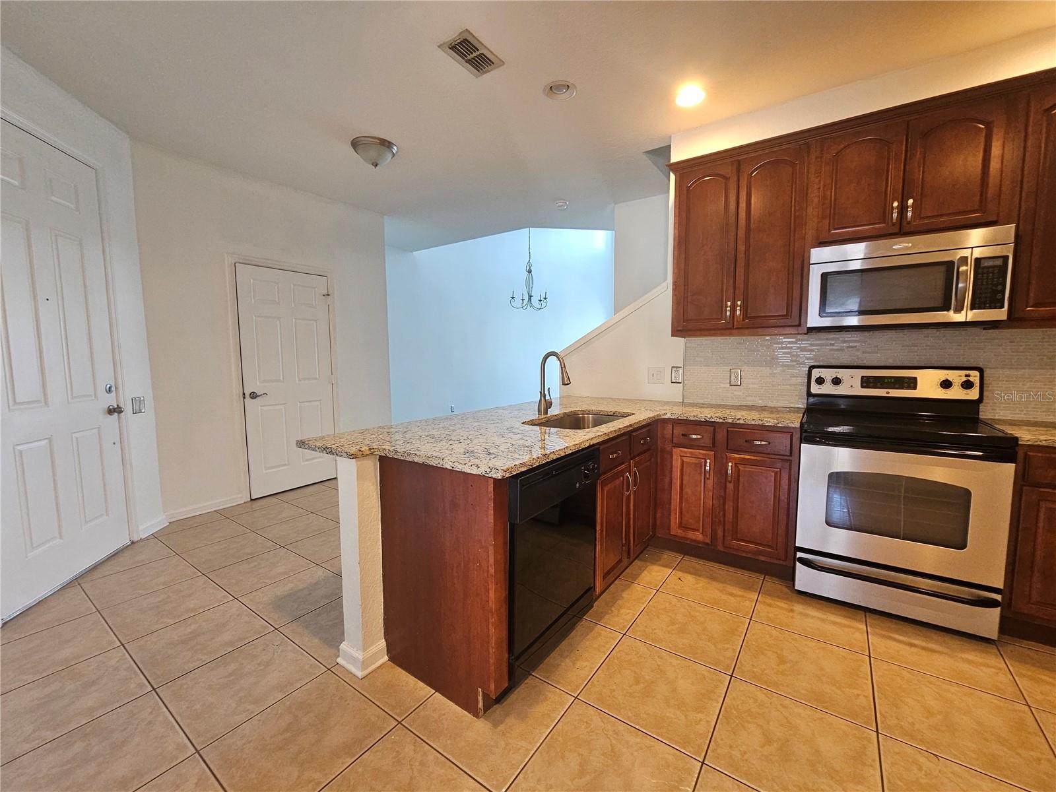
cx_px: 528
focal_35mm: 13
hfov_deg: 106.2
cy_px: 396
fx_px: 397
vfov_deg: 89.9
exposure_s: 1/60
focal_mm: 2.2
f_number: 2.2
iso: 250
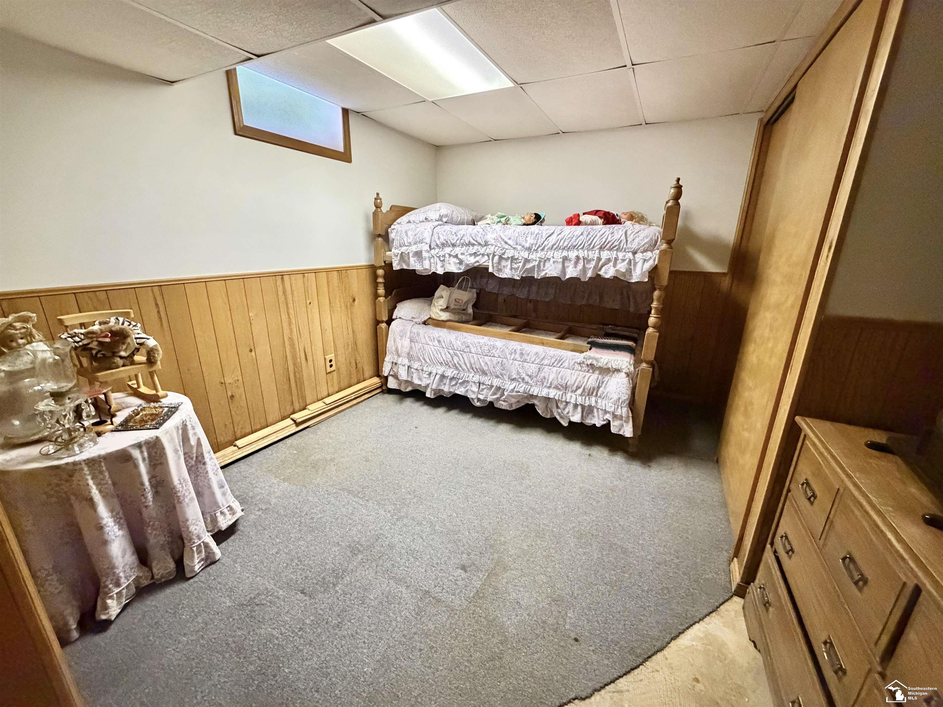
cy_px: 354
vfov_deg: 85.7
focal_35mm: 14
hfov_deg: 102.1
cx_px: 472
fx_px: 381
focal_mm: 2.22
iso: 1000
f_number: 2.2
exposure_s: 1/60
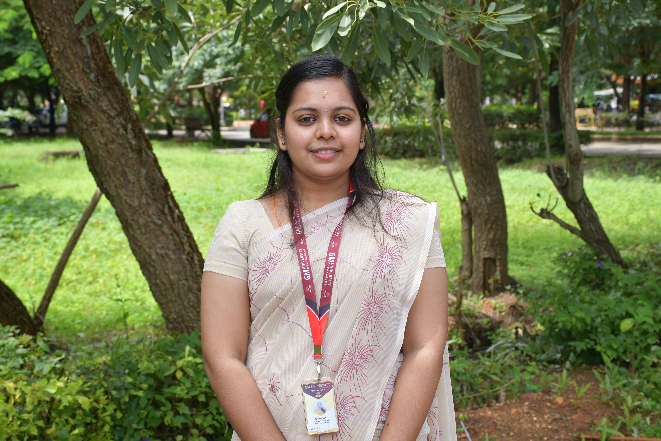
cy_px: 220
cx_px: 330
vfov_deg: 21.6
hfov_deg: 31.9
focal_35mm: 63
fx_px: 1157
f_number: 7.1
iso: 200
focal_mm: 42
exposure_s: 1/250
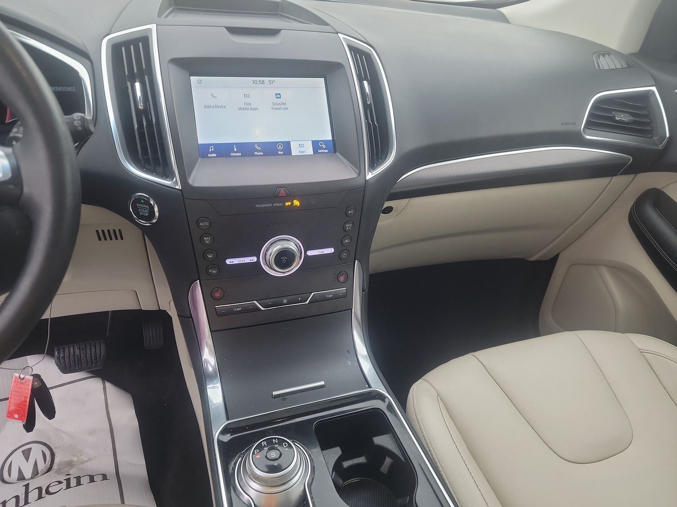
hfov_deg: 71.6
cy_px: 254
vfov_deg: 56.8
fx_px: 469
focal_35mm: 24
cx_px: 338
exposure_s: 1/59
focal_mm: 6.7
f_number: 1.8
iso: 171
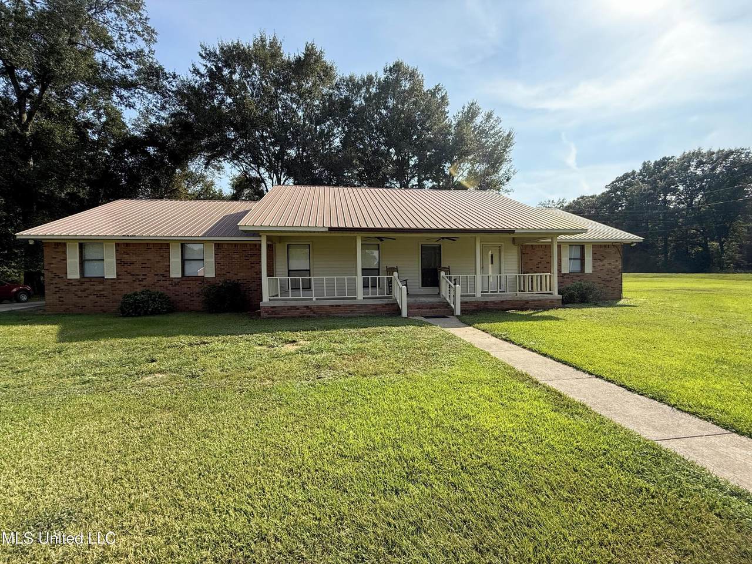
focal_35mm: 14
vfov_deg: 85.7
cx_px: 376
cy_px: 282
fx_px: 304
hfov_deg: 102.1
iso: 64
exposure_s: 1/1497
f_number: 2.2
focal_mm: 2.22
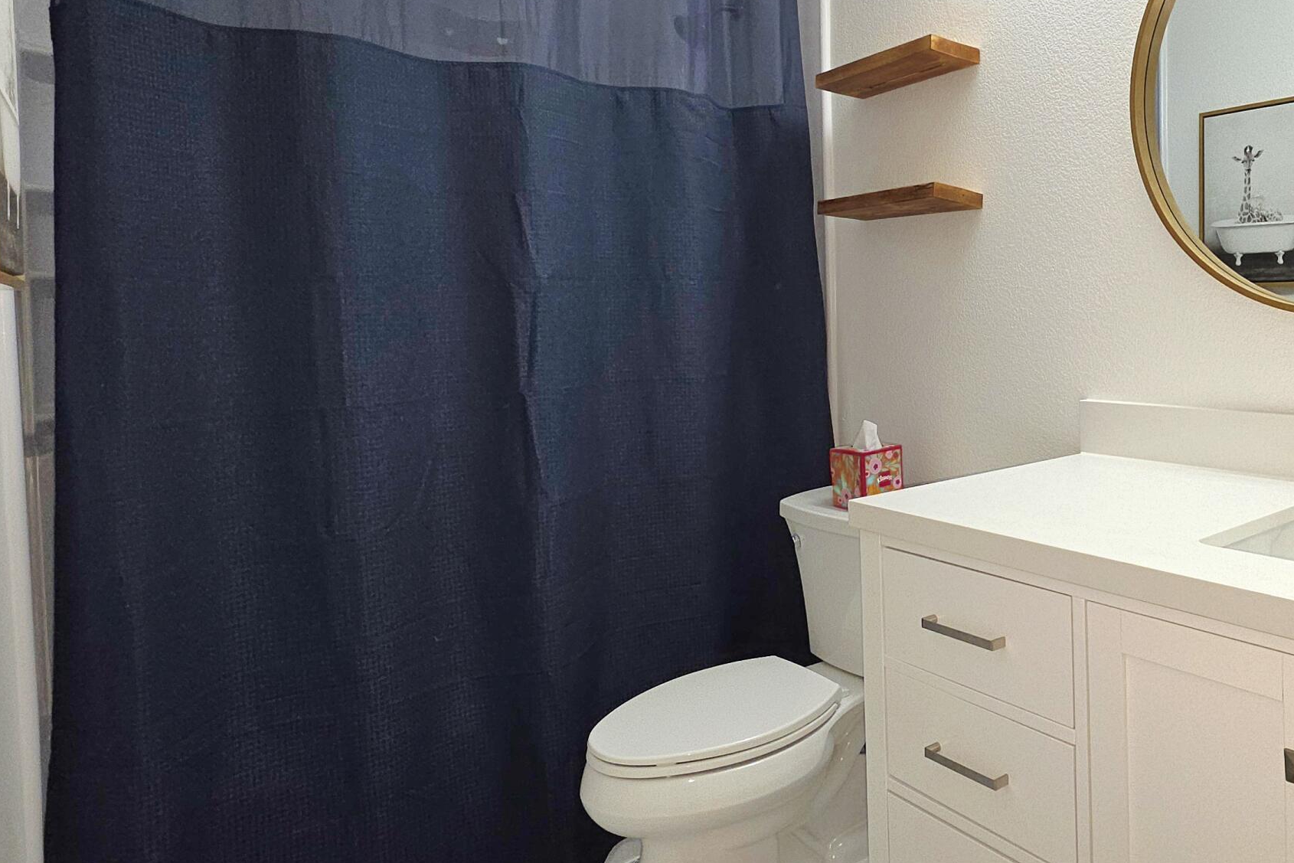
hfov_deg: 69.2
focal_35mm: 24
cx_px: 961
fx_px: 863
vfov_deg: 52.7
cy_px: 337
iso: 80
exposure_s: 1/60.2
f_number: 1.9
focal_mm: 2.2
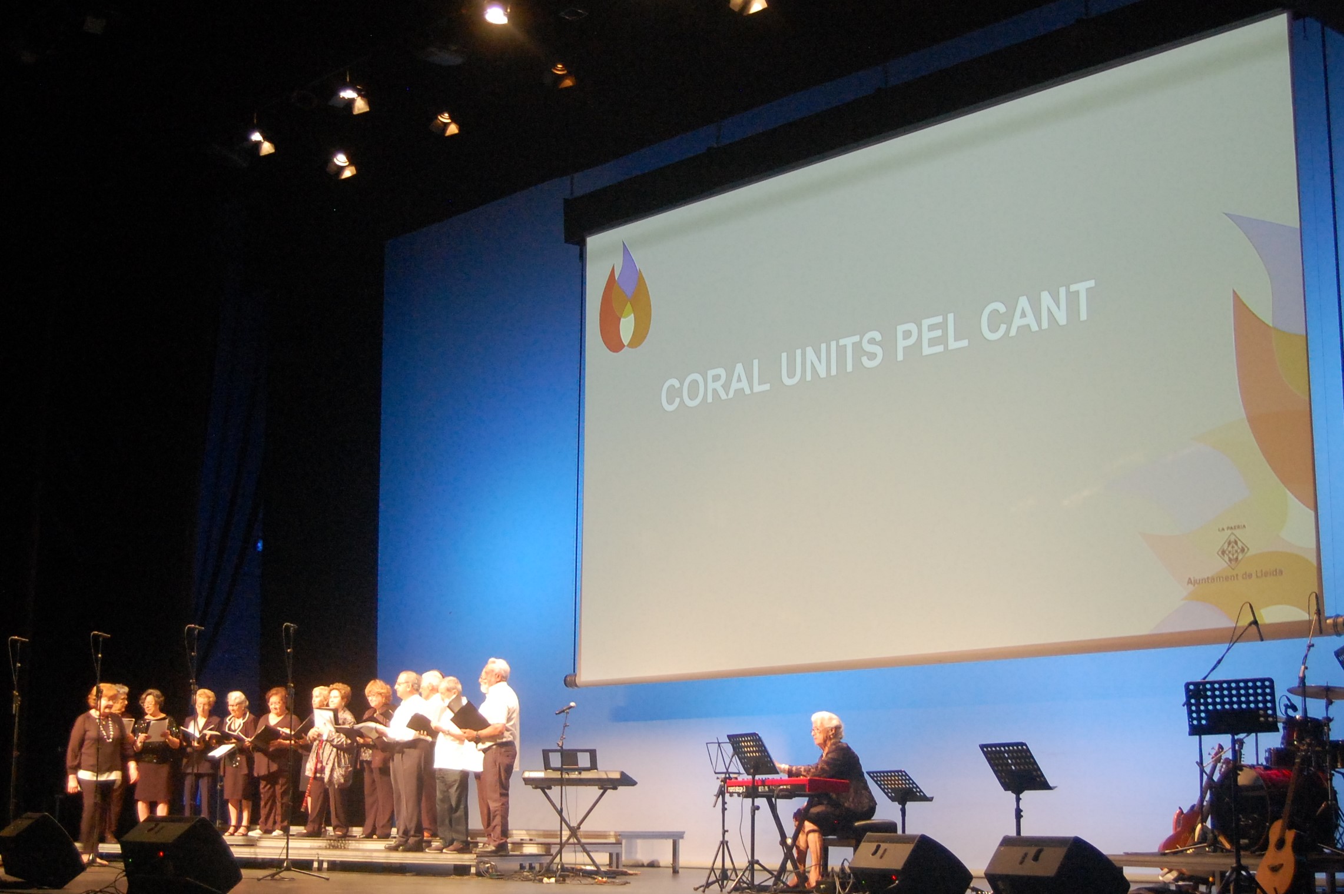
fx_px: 1455
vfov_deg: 34.2
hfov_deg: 49.6
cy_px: 447
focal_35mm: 39
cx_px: 672
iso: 1600
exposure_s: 1/15
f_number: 4
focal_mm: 26
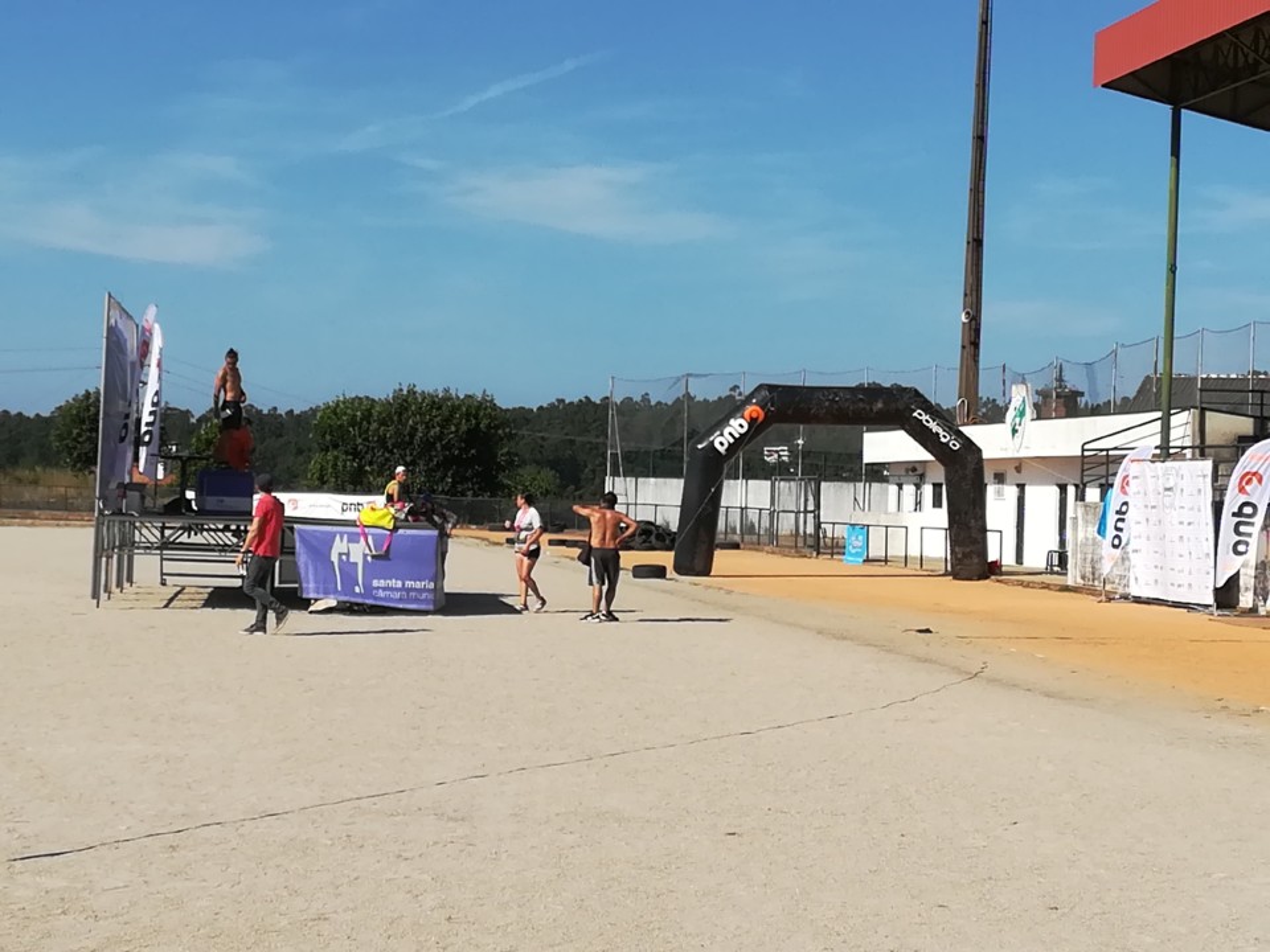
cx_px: 635
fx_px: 2495
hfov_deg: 28.6
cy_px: 476
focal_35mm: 68
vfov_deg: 21.6
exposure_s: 1/1543
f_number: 2.2
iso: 50
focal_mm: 3.83
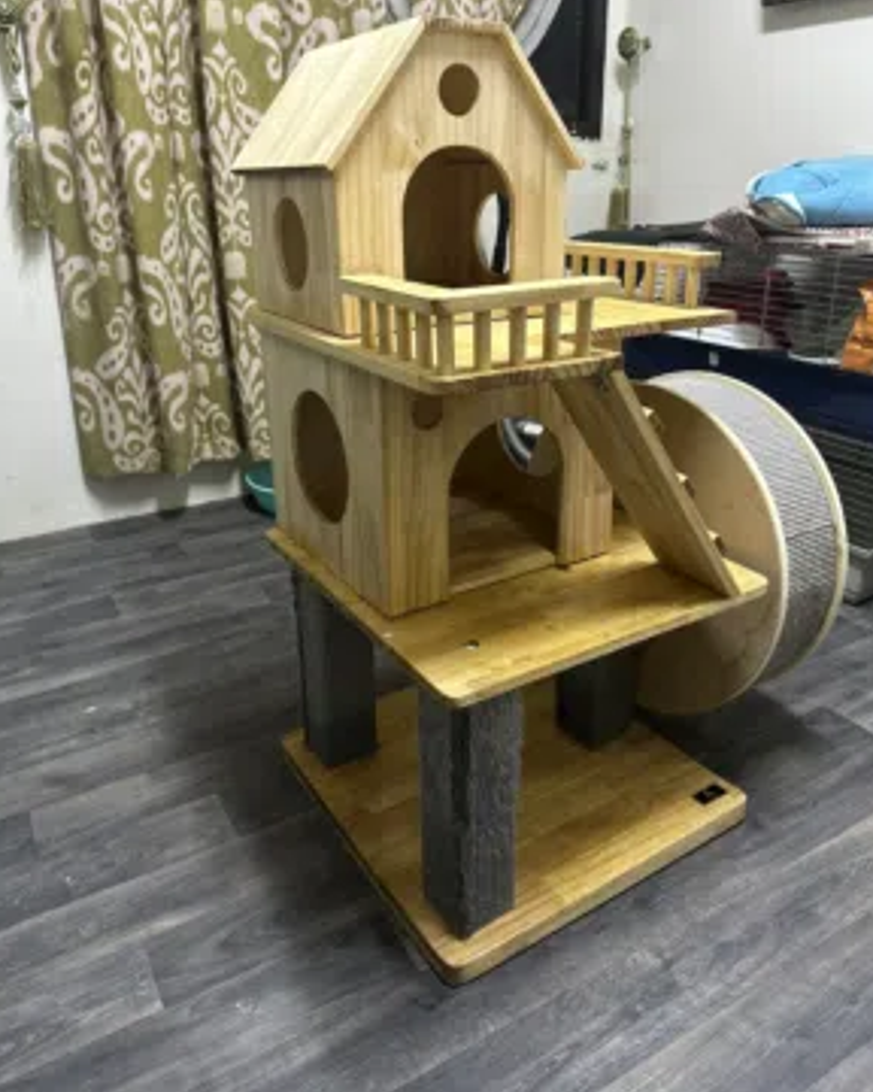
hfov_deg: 54.9
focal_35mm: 26
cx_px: 449
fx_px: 840
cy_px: 497
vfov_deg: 65.9
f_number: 1.78
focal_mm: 6.86
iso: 640
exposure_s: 1/40
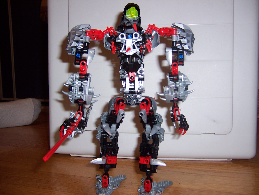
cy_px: 98
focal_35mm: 33
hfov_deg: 55.4
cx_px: 130
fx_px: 247
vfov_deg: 42.9
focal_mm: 5.5
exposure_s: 1/60
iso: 80
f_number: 2.8
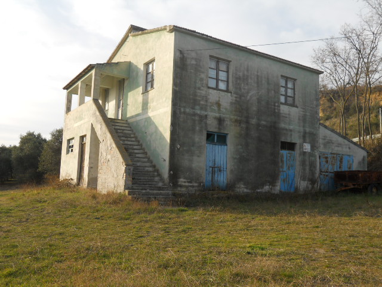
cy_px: 144
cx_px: 191
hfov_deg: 56.8
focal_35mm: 32
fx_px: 353
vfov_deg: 44.2
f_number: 2.8
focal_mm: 5.7
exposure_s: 1/500
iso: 80
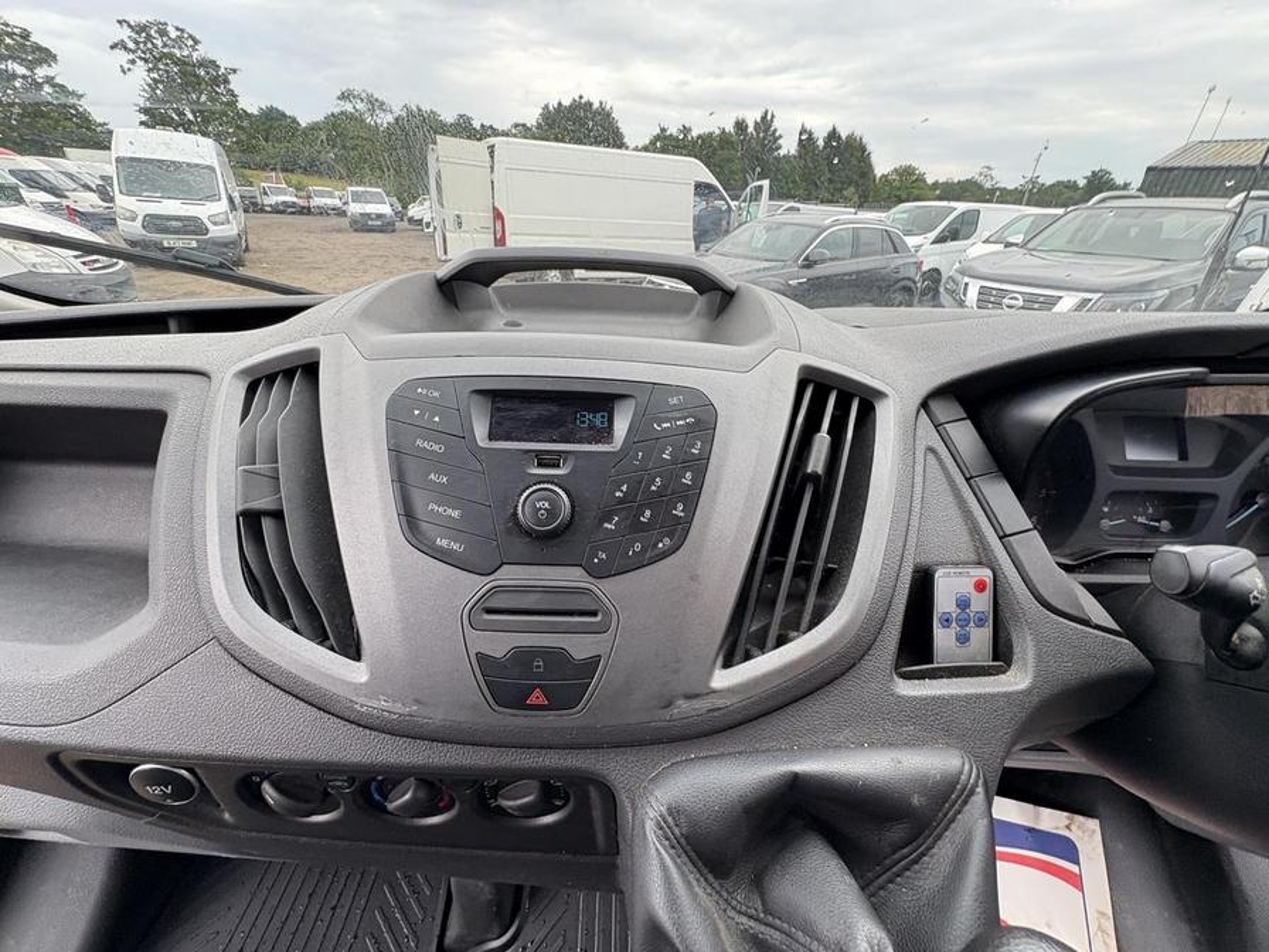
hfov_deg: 102.1
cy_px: 476
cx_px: 634
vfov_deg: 85.7
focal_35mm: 14
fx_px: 513
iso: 50
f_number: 2.2
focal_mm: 2.22
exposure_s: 1/99
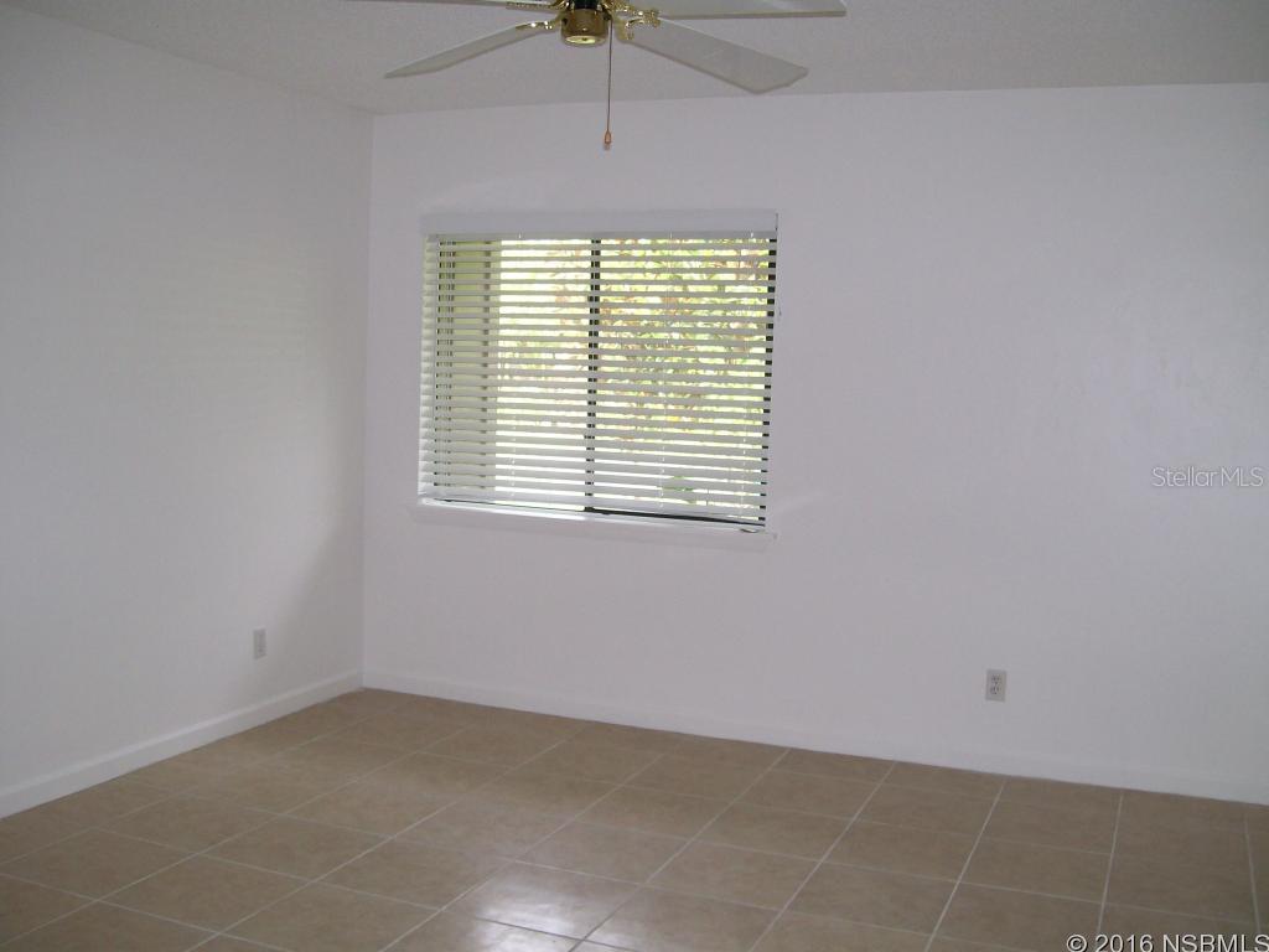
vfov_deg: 39.7
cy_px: 476
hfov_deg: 51.4
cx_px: 634
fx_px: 1320
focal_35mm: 36
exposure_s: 1/64
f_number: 2.7
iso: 80
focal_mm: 6
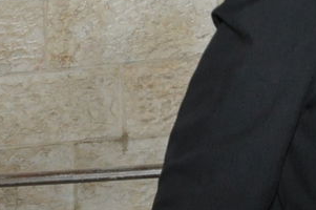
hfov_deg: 10.4
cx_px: -397
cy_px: 354
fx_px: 1528
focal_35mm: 174
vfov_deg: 7.7
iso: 1600
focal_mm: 25
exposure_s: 1/50
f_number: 4.5
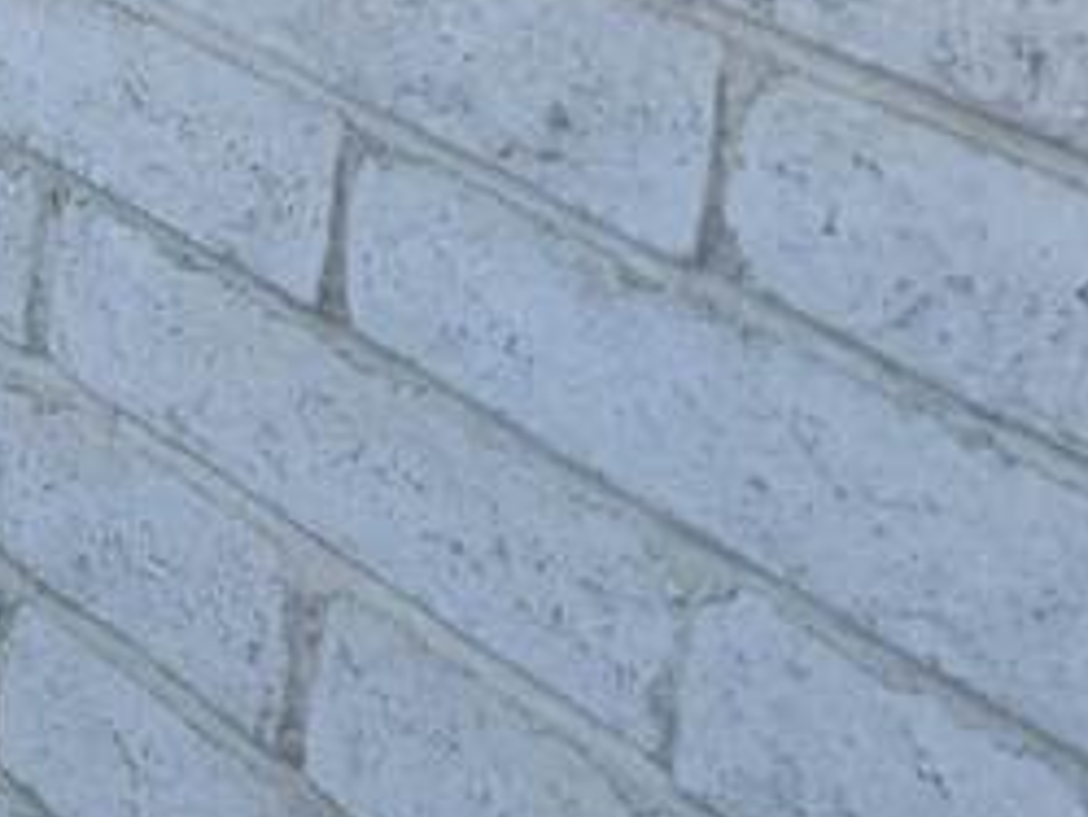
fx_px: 3868
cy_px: -668
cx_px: -1296
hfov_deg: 13.1
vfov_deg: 11.2
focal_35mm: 123
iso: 16
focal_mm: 6.9
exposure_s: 1/1961
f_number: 1.68
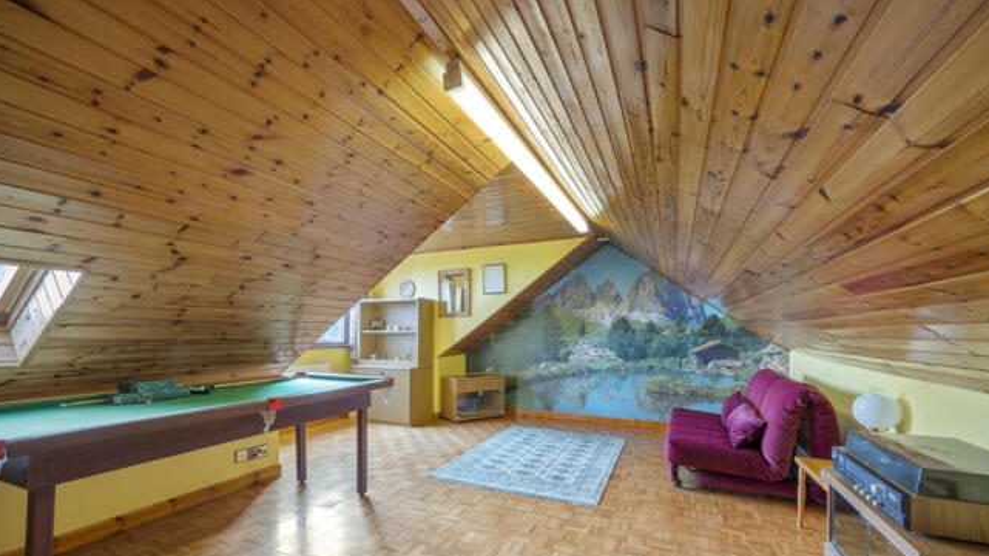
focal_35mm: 15
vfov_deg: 69.7
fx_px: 393
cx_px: 498
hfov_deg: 103.0
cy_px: 335
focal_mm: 14
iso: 200
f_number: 16
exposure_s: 1/1.67
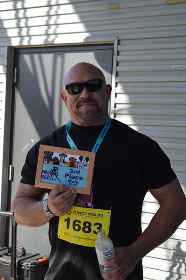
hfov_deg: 22.6
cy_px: 140
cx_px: 93
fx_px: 466
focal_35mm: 60
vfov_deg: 33.4
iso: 100
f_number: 6.3
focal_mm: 40
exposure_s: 1/160
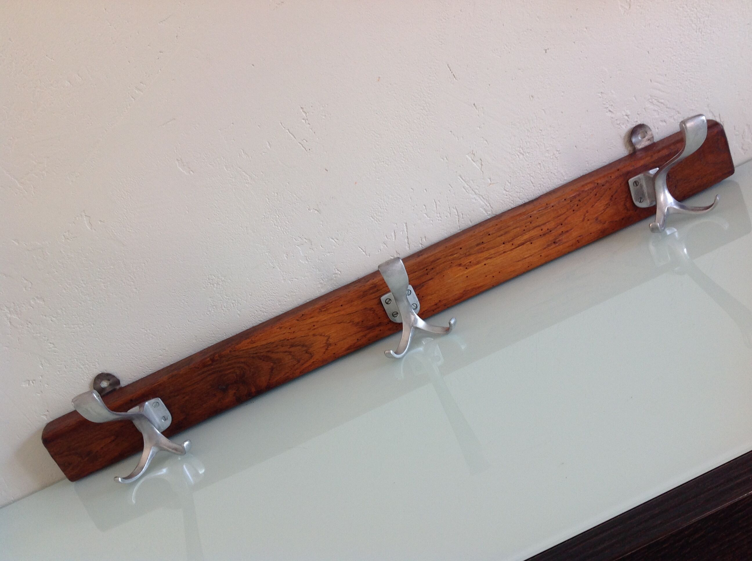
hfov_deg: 52.7
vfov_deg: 40.6
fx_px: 759
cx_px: 376
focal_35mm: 35
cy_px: 280
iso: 64
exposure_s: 1/24
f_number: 2.4
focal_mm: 4.28
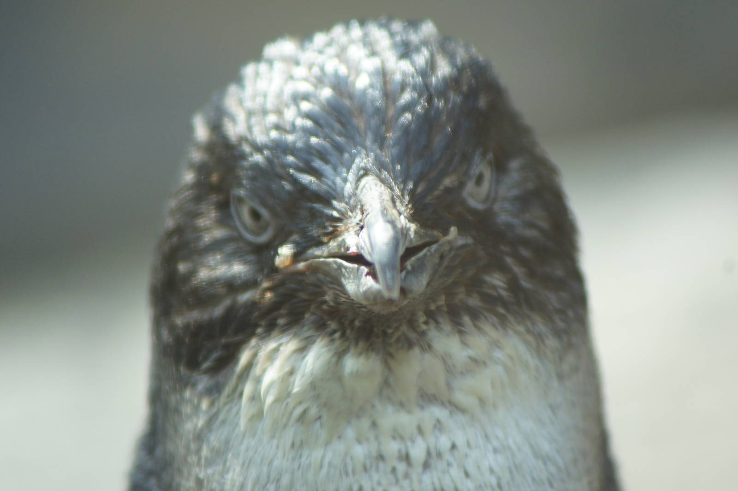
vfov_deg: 3.1
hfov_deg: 4.6
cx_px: 369
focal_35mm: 450
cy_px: 246
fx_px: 9220
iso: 500
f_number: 5.6
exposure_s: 1/500
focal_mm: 300
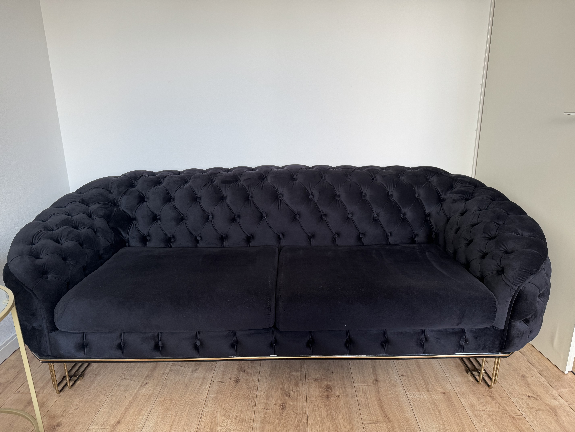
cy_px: 216
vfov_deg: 56.8
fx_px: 399
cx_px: 288
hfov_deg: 71.6
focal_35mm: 24
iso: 160
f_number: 1.78
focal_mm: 6.76
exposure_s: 1/121
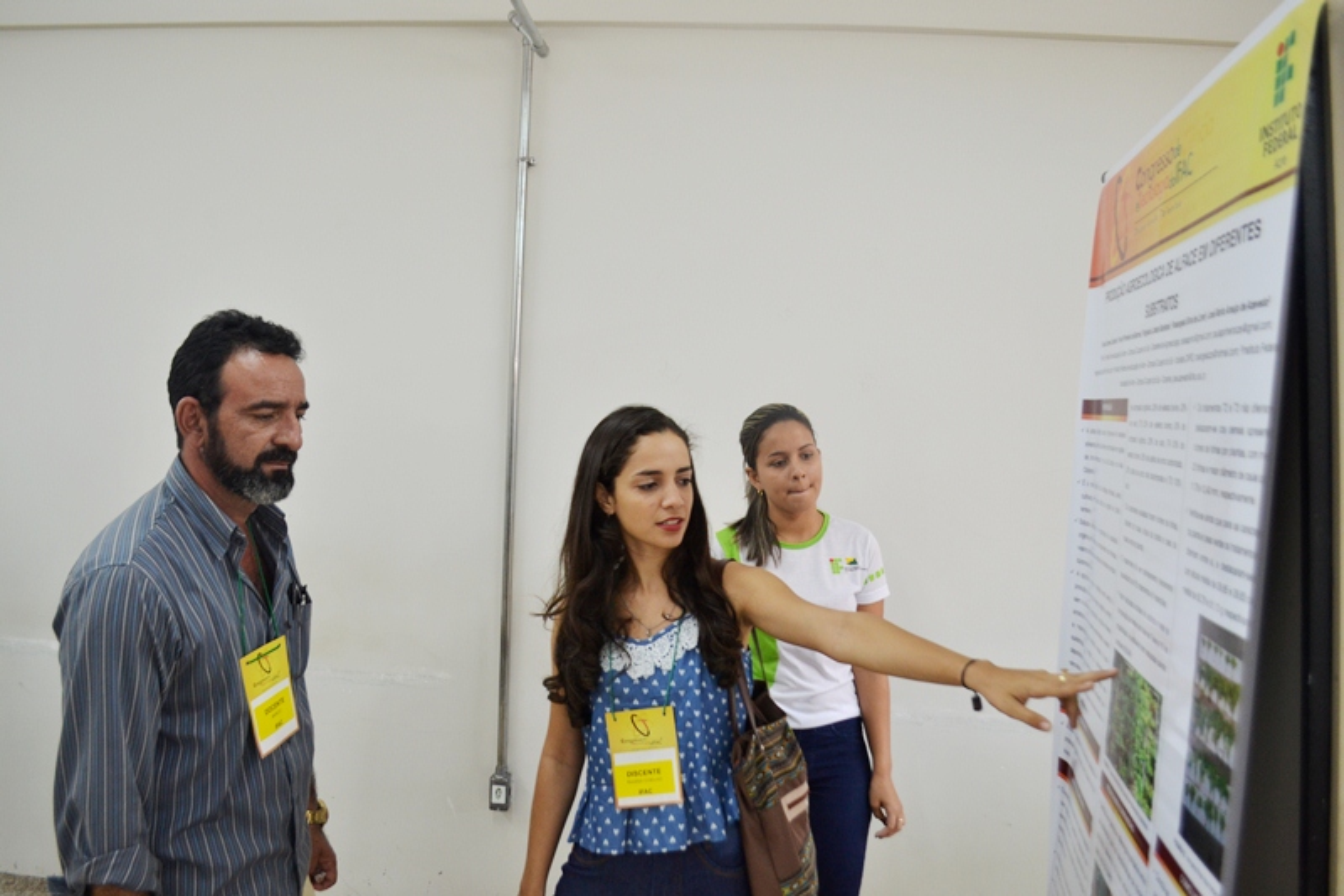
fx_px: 1120
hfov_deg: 61.9
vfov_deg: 43.6
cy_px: 448
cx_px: 672
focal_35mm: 30
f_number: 4
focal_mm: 20
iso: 400
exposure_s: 1/60
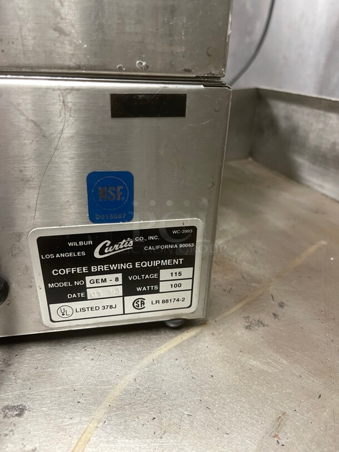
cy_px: 226
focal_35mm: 26
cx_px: 170
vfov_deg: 67.3
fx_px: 339
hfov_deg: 53.1
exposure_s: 1/60
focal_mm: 5.1
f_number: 1.6
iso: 320
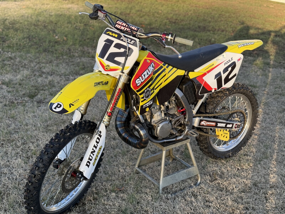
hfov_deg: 39.7
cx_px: 142
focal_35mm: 48
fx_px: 395
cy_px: 107
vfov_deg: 30.3
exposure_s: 1/855
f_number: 1.78
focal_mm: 6.76
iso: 64
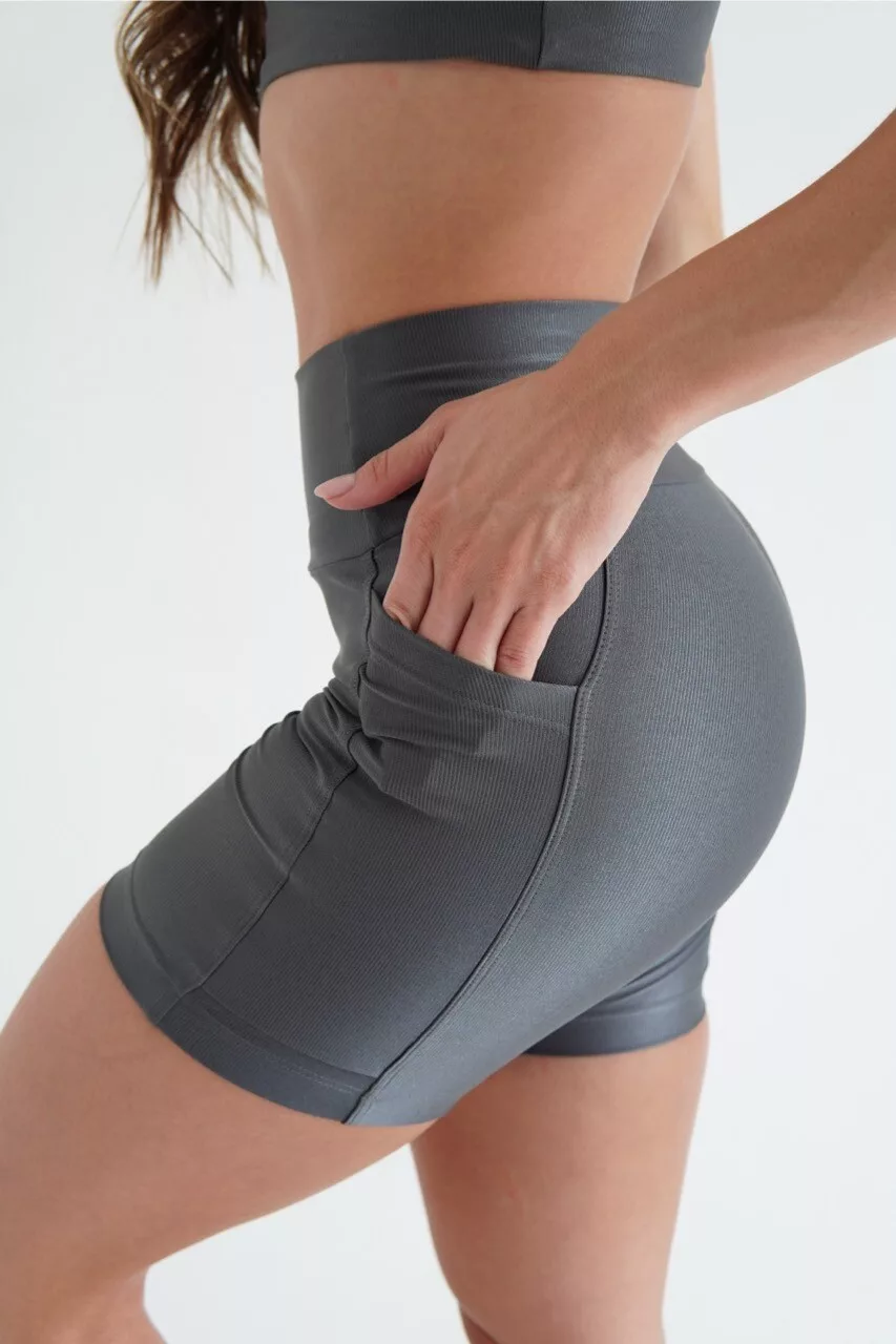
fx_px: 1680
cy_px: 672
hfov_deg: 29.9
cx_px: 448
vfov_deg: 43.6
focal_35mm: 45
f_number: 4.5
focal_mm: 30
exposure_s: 1/100
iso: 125
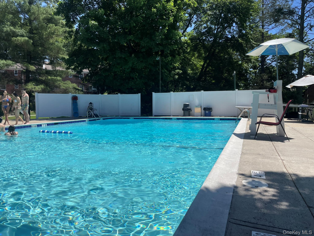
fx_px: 236
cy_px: 118
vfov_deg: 53.1
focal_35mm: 26
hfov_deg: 67.3
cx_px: 157
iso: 32
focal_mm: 4.2
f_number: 1.6
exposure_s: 1/4831
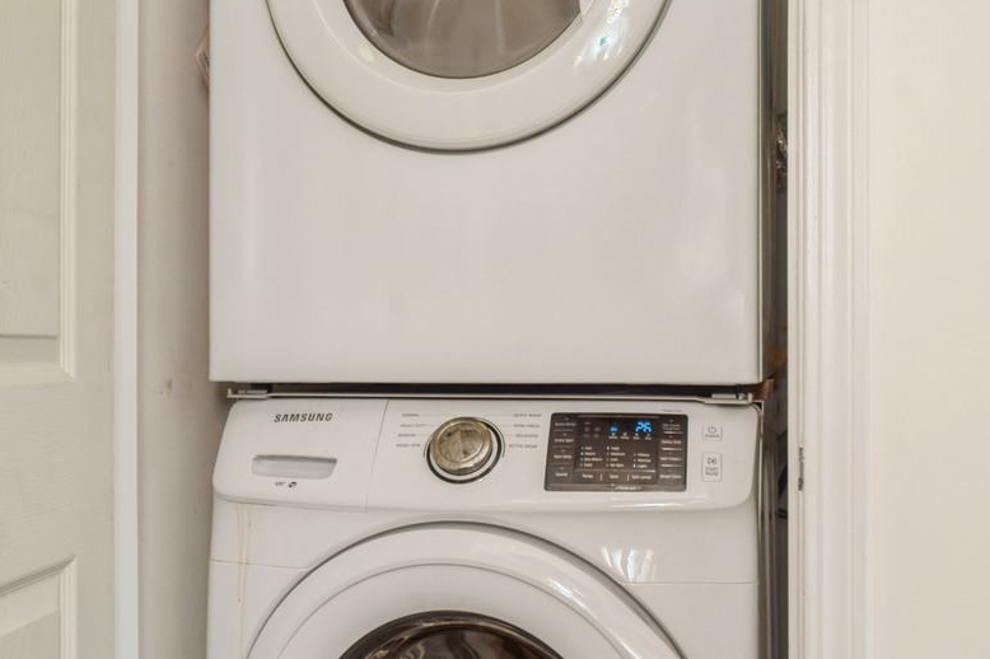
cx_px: 443
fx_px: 1374
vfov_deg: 26.9
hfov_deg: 39.6
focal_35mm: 50
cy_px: 387
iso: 200
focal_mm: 24
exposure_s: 1/80
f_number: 8
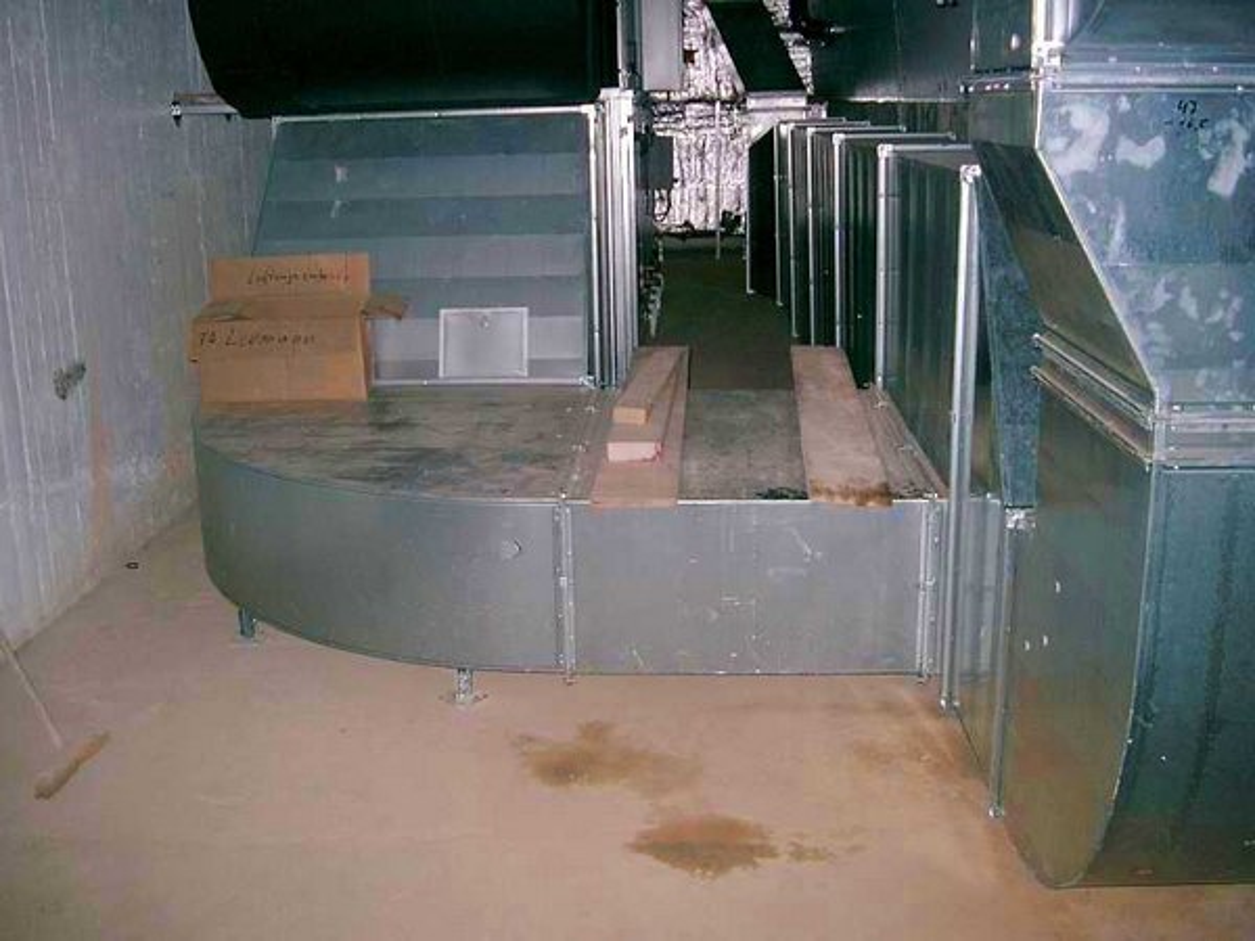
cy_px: 470
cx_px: 628
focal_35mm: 37
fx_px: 1341
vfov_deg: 38.7
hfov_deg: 50.1
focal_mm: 7.6
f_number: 2.6
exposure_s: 1/60
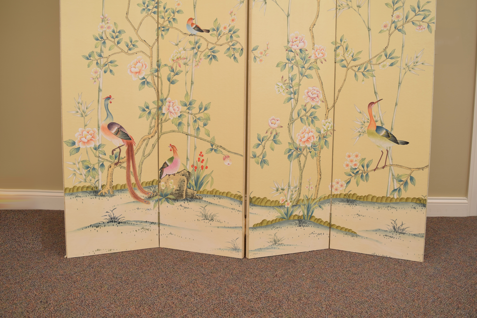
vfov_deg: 41.7
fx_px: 417
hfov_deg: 59.5
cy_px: 159
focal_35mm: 32
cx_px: 238
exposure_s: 1/60
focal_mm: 21
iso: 100
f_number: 5.6
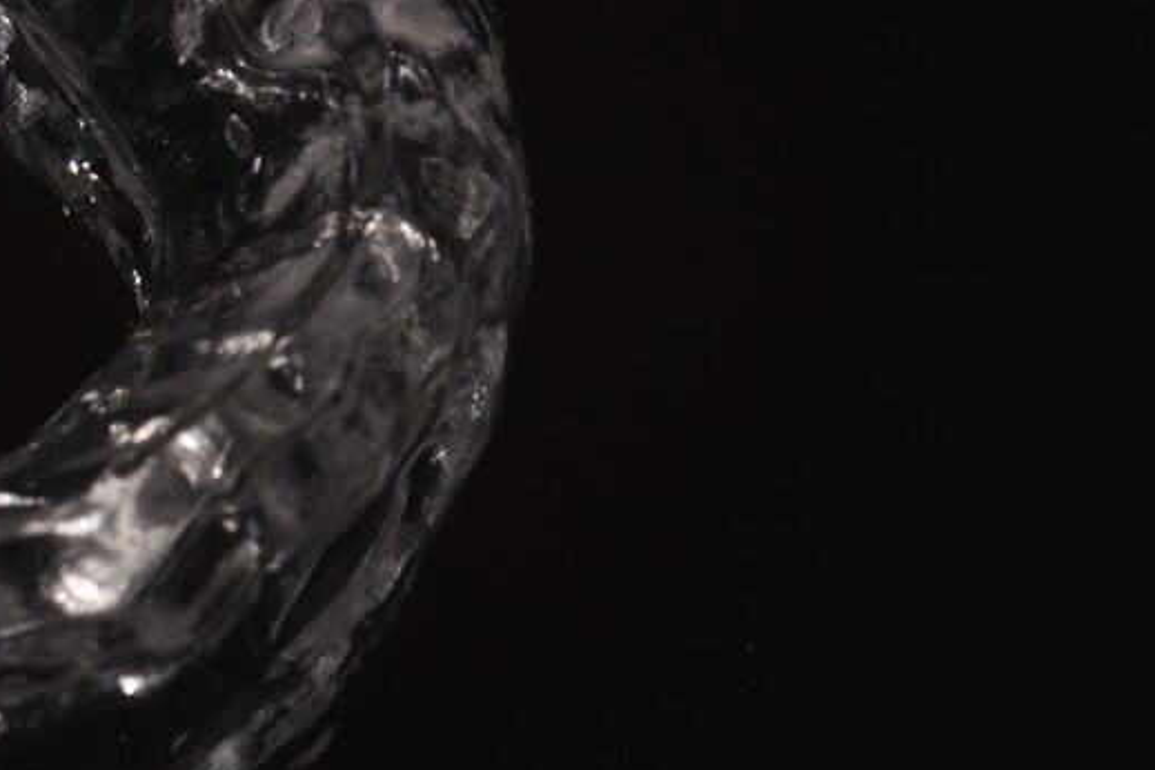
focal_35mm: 400
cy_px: 87
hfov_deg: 5.1
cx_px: -267
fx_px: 12841
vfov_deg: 3.4
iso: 125
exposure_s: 1/200
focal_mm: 105
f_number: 22
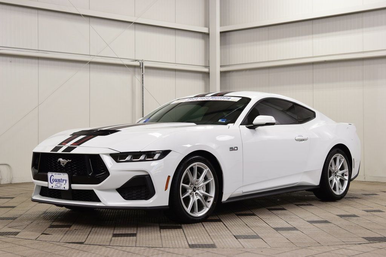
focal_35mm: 63
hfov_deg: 31.9
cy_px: 128
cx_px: 193
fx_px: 676
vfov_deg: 21.6
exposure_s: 1/30
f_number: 7.1
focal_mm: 42
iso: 500
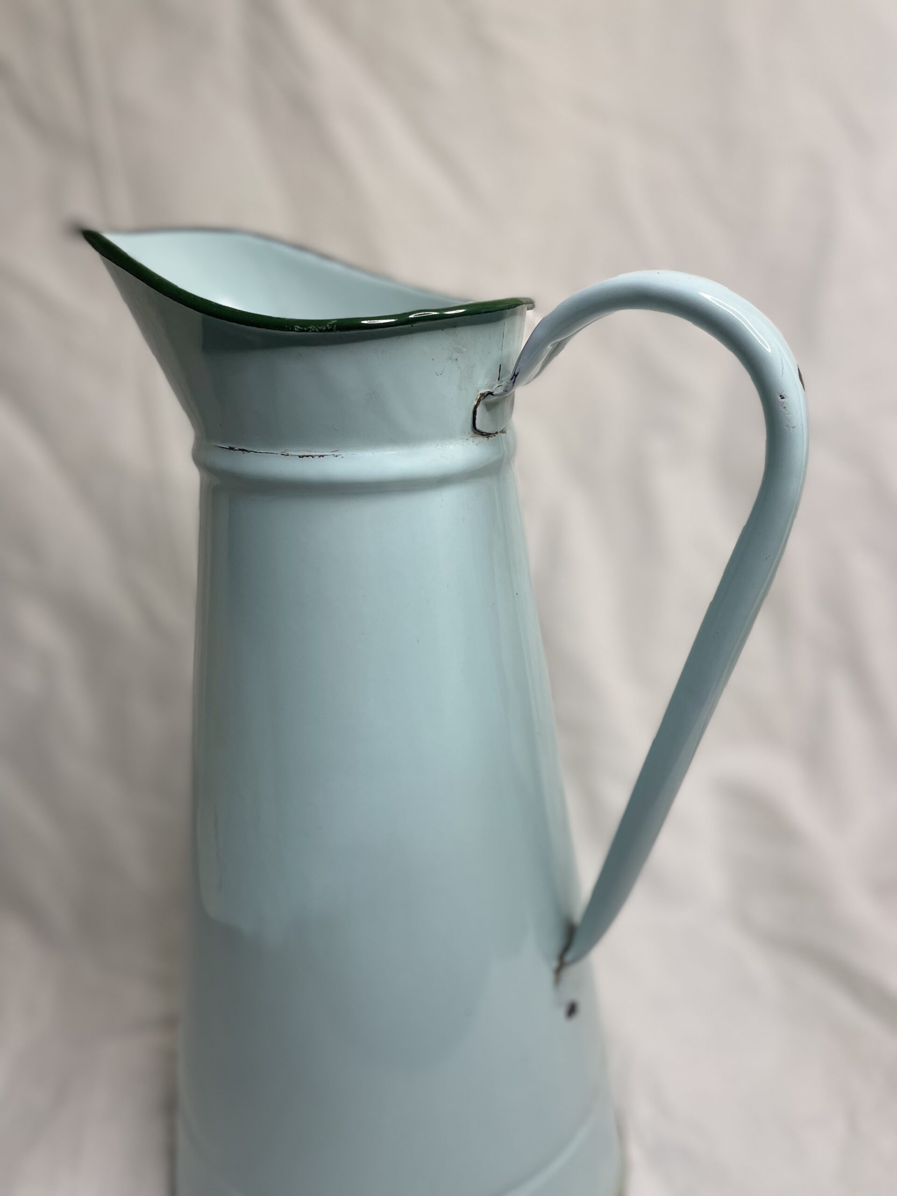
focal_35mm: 26
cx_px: 448
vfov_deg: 67.3
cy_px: 598
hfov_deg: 53.1
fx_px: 898
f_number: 1.6
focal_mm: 4.2
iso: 50
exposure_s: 1/596
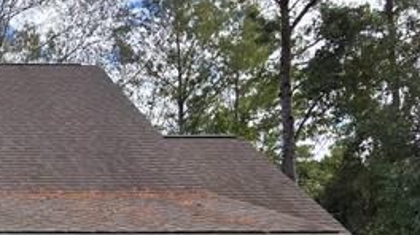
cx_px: -138
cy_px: 275
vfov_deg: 20.5
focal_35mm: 55
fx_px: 612
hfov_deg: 29.6
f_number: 2.2
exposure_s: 1/1399
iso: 50
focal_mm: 2.2
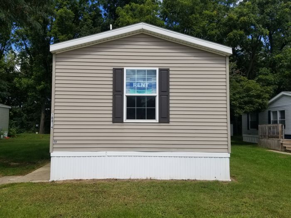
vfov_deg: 53.1
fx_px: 219
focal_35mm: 26
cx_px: 146
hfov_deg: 67.3
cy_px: 109
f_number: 1.7
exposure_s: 1/2312
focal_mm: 4.25
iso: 50
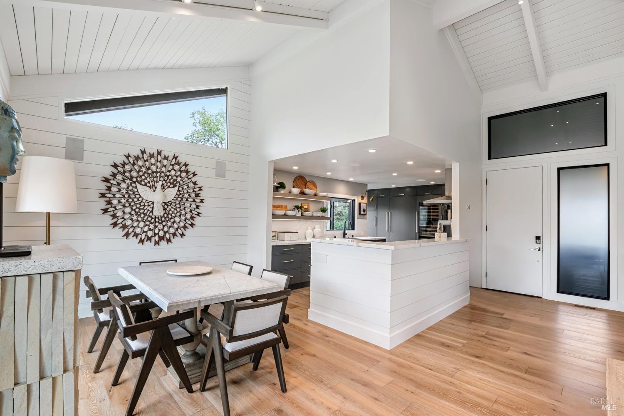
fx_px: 260
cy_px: 208
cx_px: 312
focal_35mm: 15
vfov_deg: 77.3
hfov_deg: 100.4
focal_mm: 10
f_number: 9
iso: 125
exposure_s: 1.3
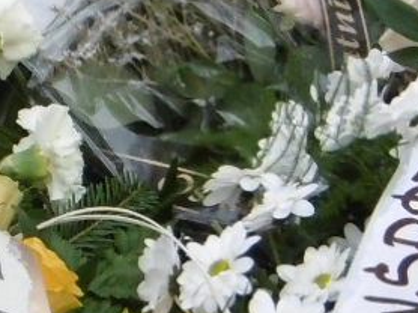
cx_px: -78
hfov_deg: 8.3
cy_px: 211
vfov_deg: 6.3
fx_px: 2847
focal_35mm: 236
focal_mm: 5.8
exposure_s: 1/60
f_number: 3.5
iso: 100
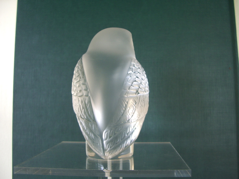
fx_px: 262
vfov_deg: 37.7
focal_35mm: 38
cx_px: 120
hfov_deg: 49.0
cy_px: 90
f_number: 2.6
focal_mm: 5.8
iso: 100
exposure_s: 1/13
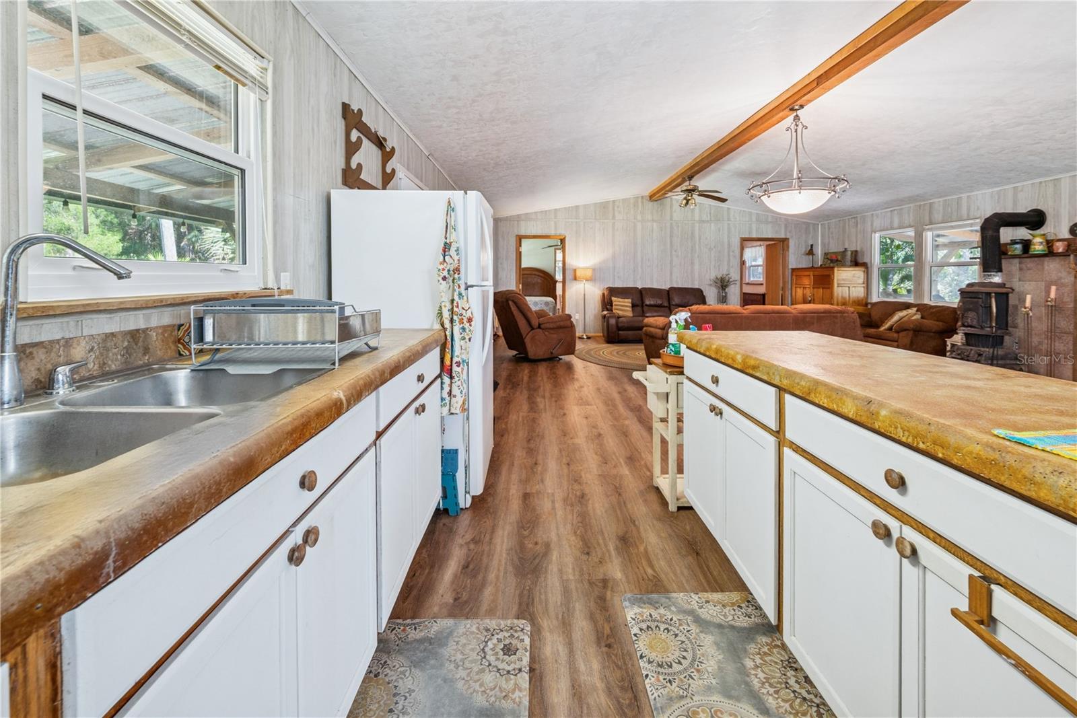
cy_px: 359
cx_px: 538
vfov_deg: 81.2
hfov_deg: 104.2
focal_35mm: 14
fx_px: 419
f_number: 8
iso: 400
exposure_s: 1/15
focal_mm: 14
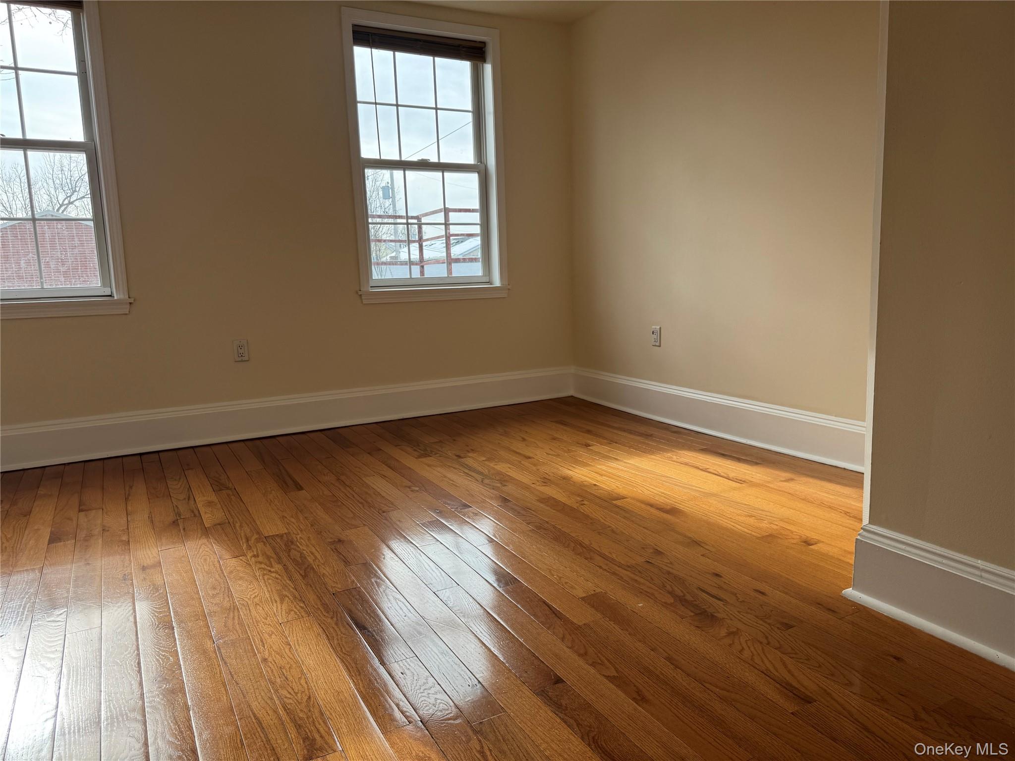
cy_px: 380
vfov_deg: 56.8
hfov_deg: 71.6
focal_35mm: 24
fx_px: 704
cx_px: 508
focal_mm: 6.76
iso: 80
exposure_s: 1/531
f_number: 1.78
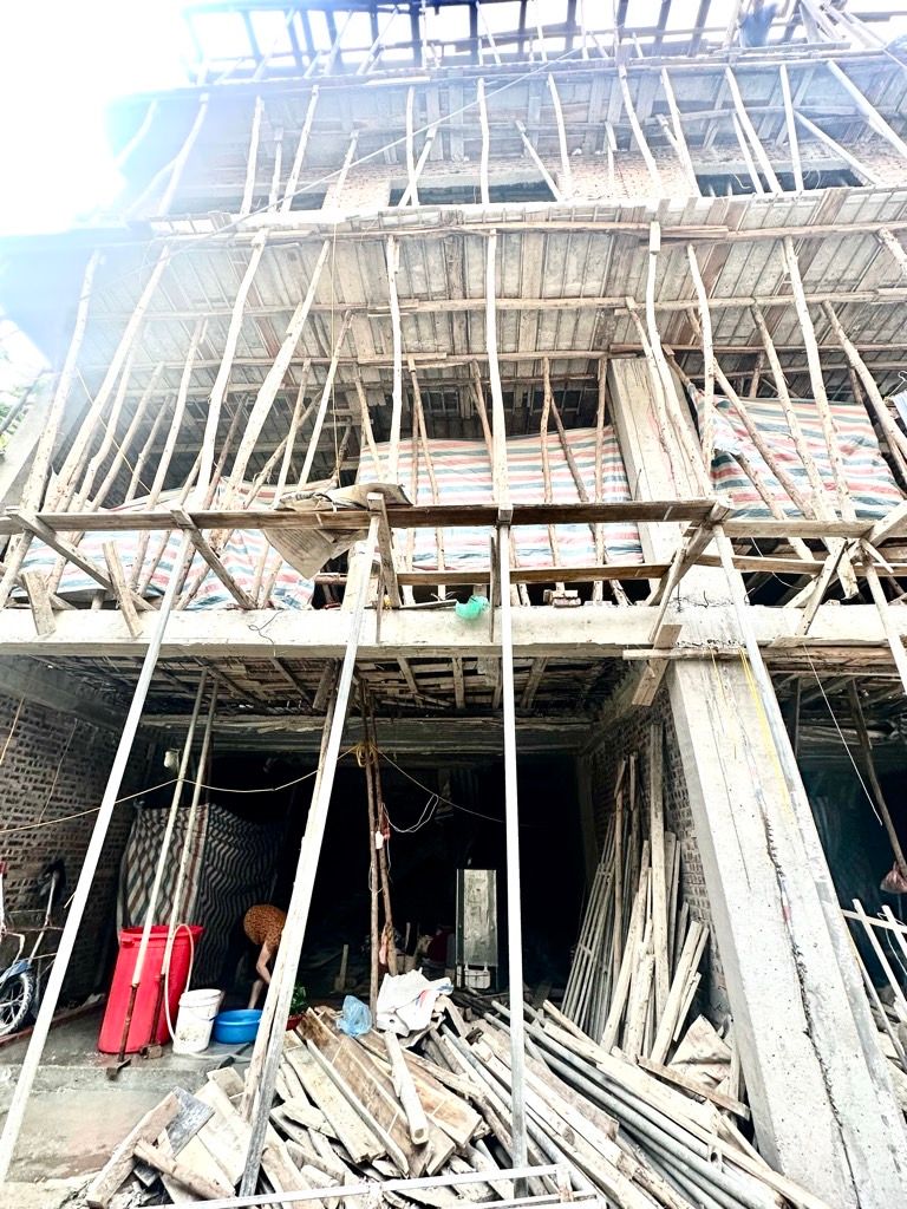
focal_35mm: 14
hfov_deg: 85.7
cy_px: 604
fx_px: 489
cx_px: 454
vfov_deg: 102.1
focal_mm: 2.22
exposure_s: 1/99
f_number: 2.2
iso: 125
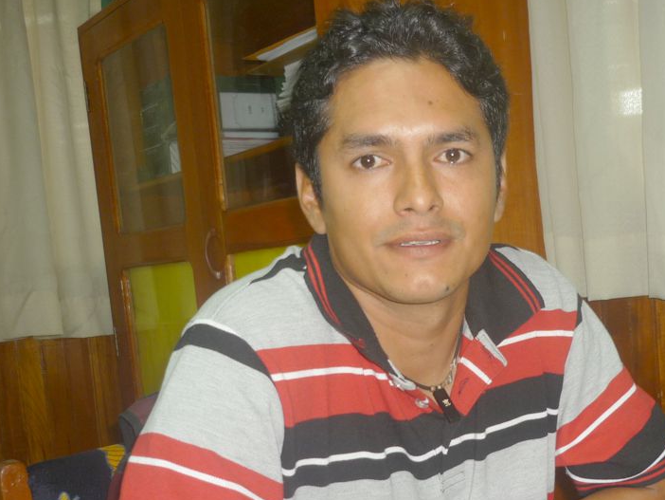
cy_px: 344
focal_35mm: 47
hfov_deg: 39.8
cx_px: 454
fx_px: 903
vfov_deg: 30.6
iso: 100
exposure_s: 1/30
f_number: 2.8
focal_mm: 5.5
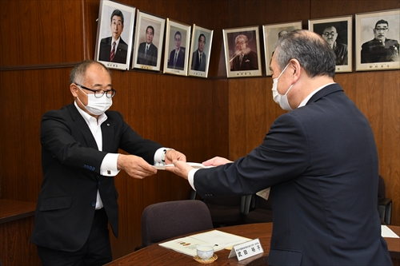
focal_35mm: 42
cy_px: 133
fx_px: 466
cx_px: 200
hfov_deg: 46.4
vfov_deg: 31.9
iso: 2000
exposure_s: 1/250
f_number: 7.1
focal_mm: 28
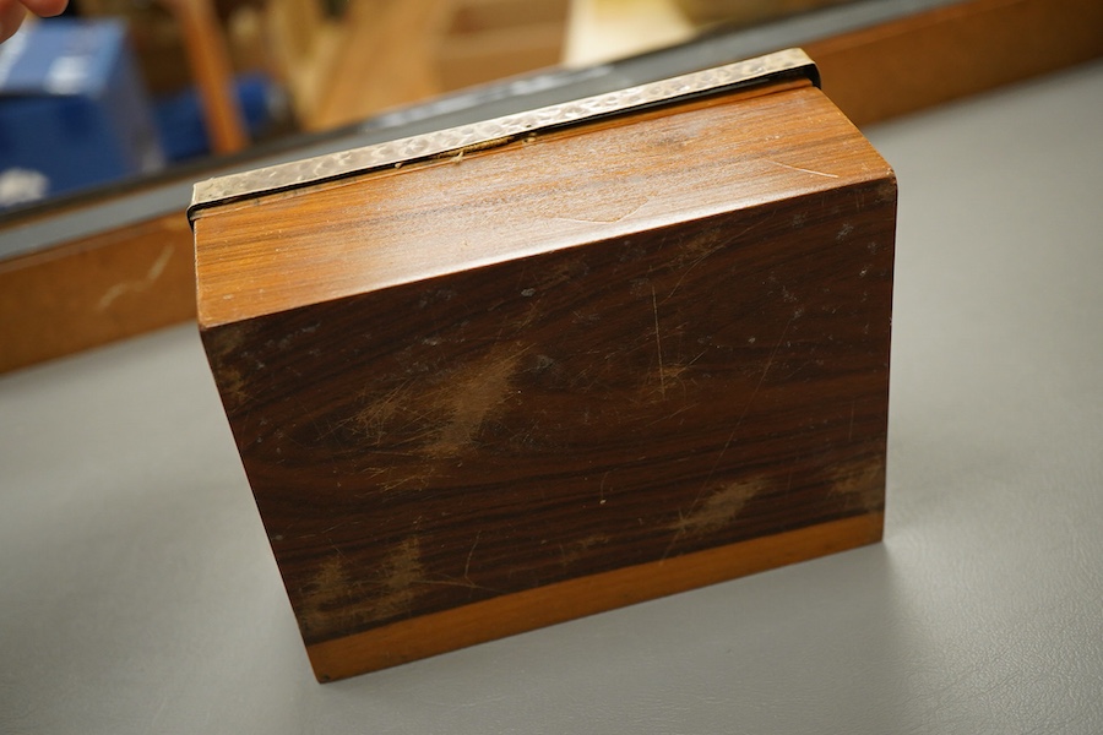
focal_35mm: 45
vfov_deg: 29.9
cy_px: 368
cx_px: 552
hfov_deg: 43.6
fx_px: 1379
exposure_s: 1/125
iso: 1250
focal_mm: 30
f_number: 7.1
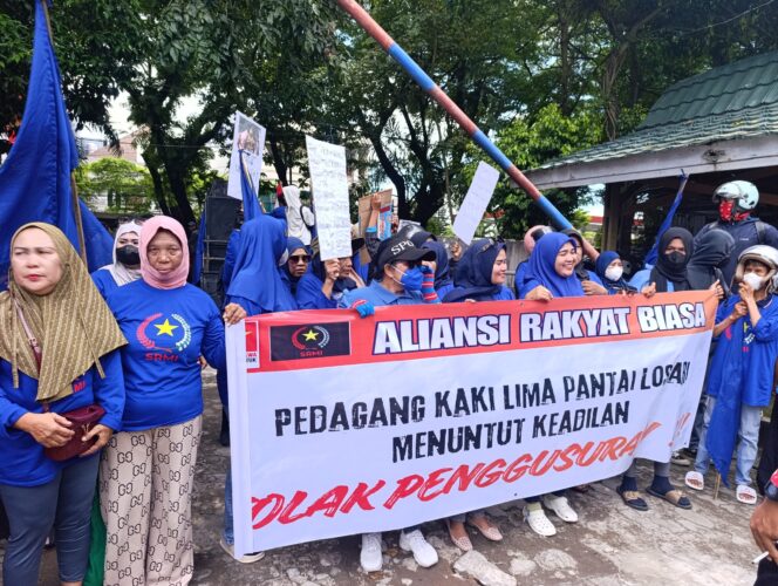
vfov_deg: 59.0
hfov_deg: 73.8
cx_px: 389
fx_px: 518
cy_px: 293
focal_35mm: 23
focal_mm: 6.14
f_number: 1.6
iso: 50
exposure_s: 1/124
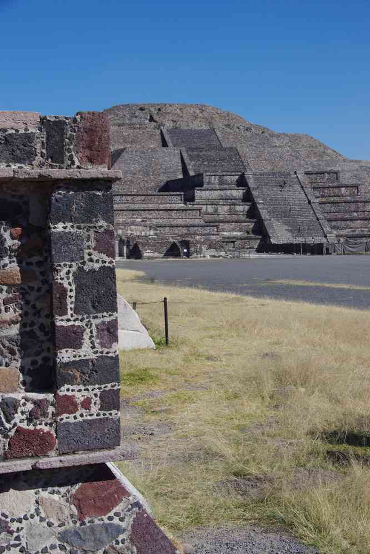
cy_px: 277
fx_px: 897
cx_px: 185
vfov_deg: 34.4
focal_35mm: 58
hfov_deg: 23.3
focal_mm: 38.8
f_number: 11
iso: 200
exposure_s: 1/125
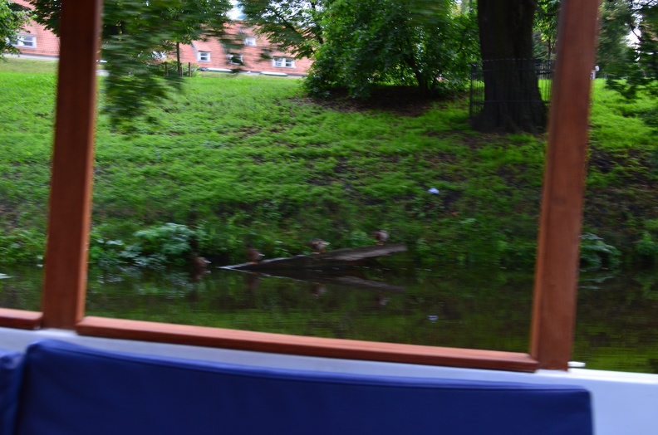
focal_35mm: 51
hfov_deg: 39.0
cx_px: 329
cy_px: 218
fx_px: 930
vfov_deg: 26.3
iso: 800
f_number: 8
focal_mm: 34
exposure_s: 1/15
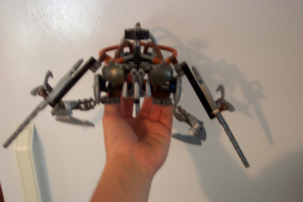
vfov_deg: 35.1
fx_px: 320
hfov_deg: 50.7
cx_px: 152
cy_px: 101
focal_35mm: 38
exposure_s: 1/8
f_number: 2.8
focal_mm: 8
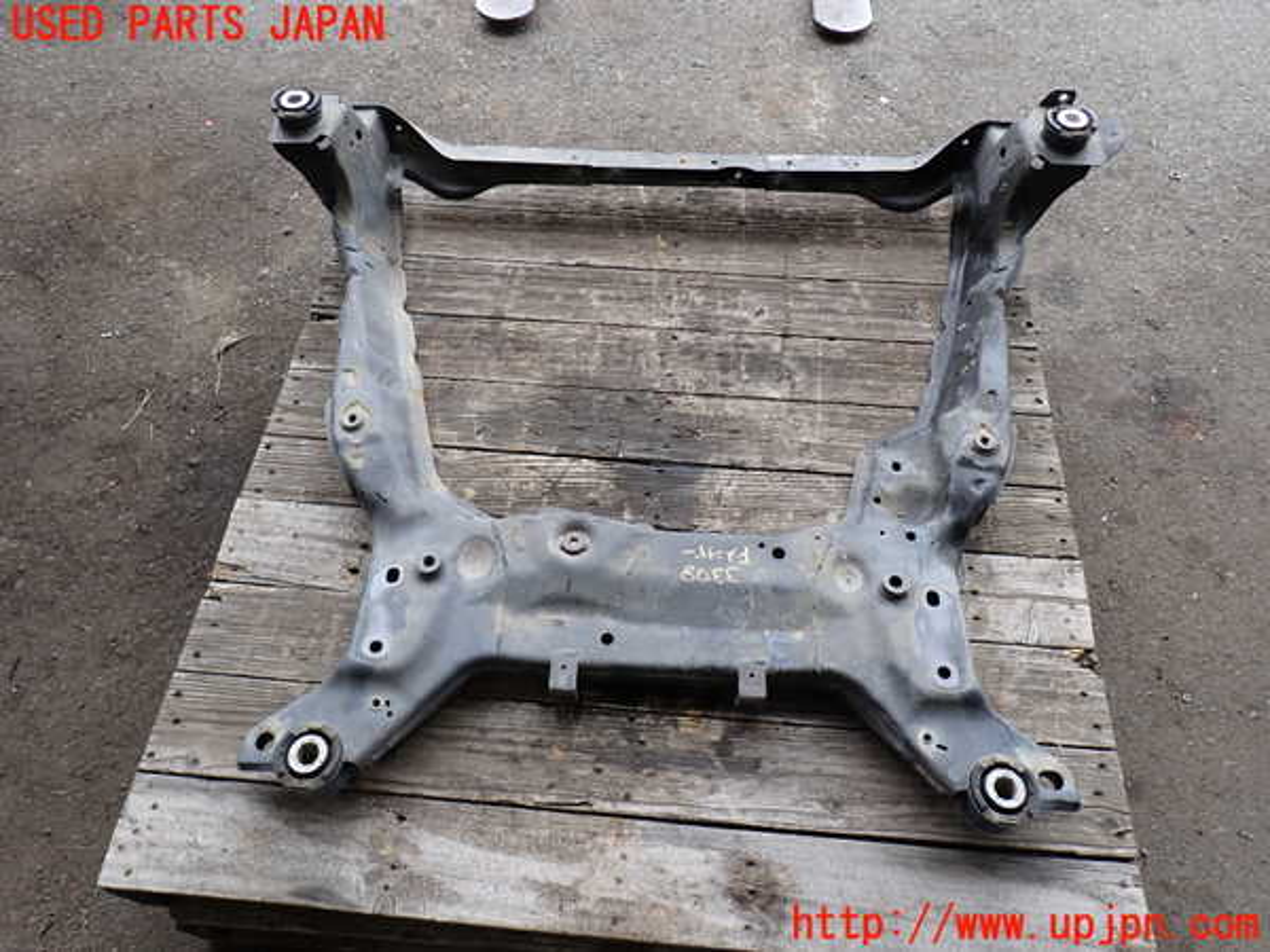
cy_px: 476
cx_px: 635
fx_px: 917
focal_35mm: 25
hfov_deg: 69.4
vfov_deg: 54.9
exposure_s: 1/100
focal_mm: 4.5
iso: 100
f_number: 2.8
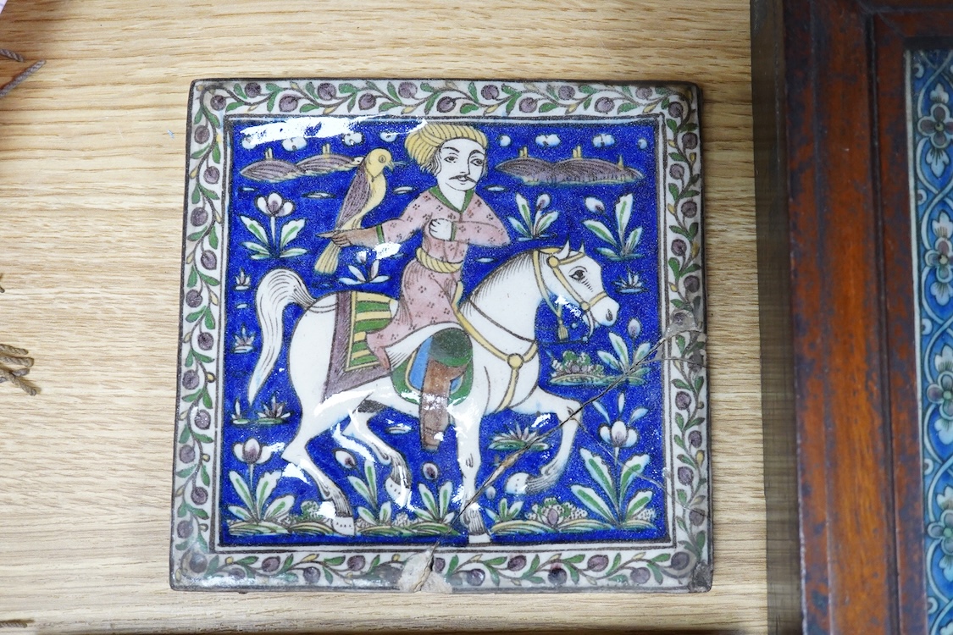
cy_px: 318
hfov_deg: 43.6
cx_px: 476
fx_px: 1191
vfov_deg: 29.9
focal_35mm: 45
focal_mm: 30
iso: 2500
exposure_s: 1/160
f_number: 4
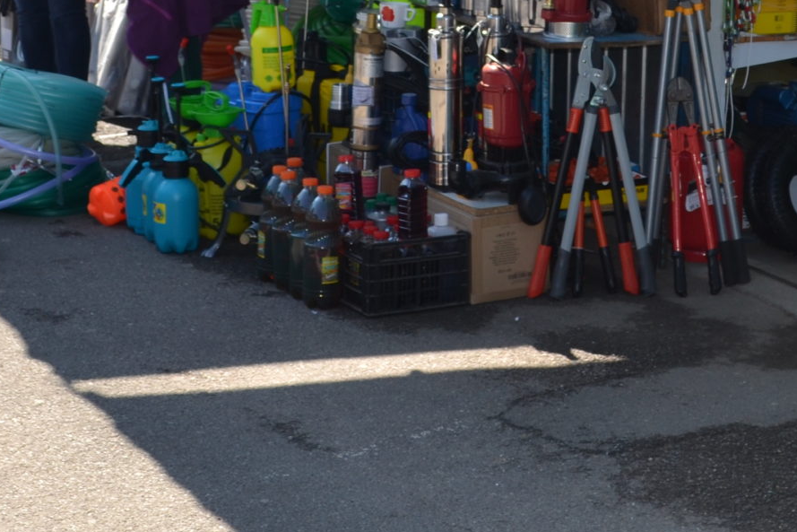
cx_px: 664
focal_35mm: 95
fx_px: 2103
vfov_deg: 14.1
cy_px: -46
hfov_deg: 21.1
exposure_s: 1/200
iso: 100
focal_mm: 22
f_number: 5.6
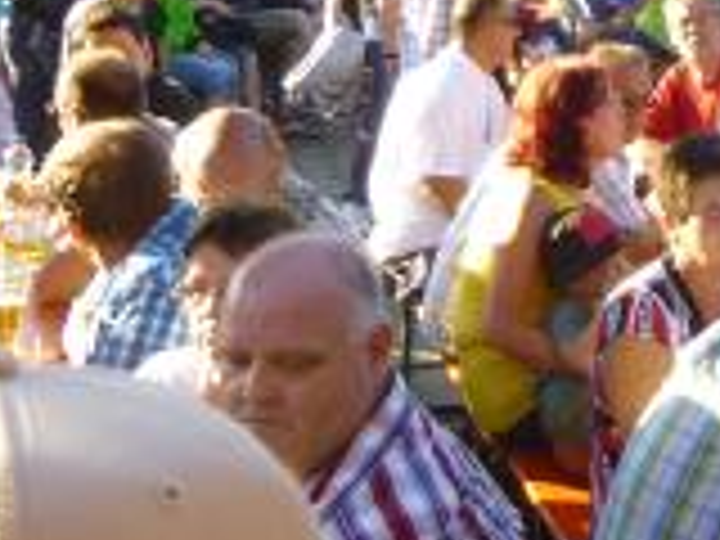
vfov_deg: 15.4
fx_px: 1955
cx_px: 1004
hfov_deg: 18.9
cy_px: 4
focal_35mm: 94
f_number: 3.1
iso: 100
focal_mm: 4.5
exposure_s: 1/160
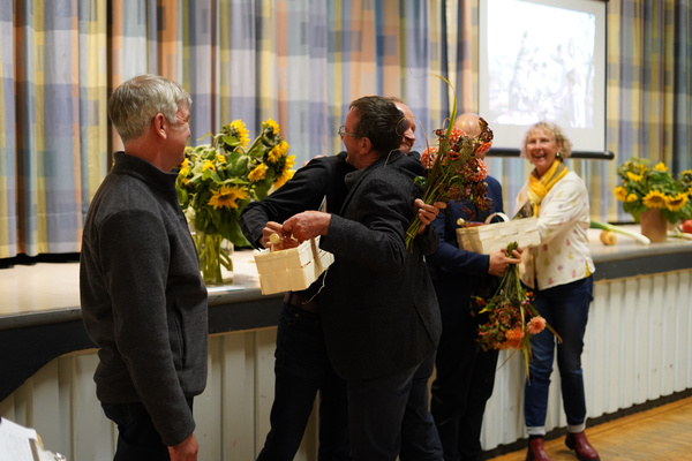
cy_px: 230
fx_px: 961
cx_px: 346
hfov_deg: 39.6
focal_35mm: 50
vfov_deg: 27.0
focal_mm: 50
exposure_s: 1/160
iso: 4000
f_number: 2
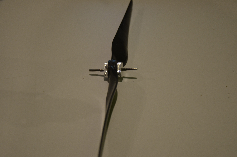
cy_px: 78
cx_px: 118
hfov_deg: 29.9
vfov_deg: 20.1
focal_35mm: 68
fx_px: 443
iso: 1000
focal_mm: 45
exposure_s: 1/30
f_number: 4.8
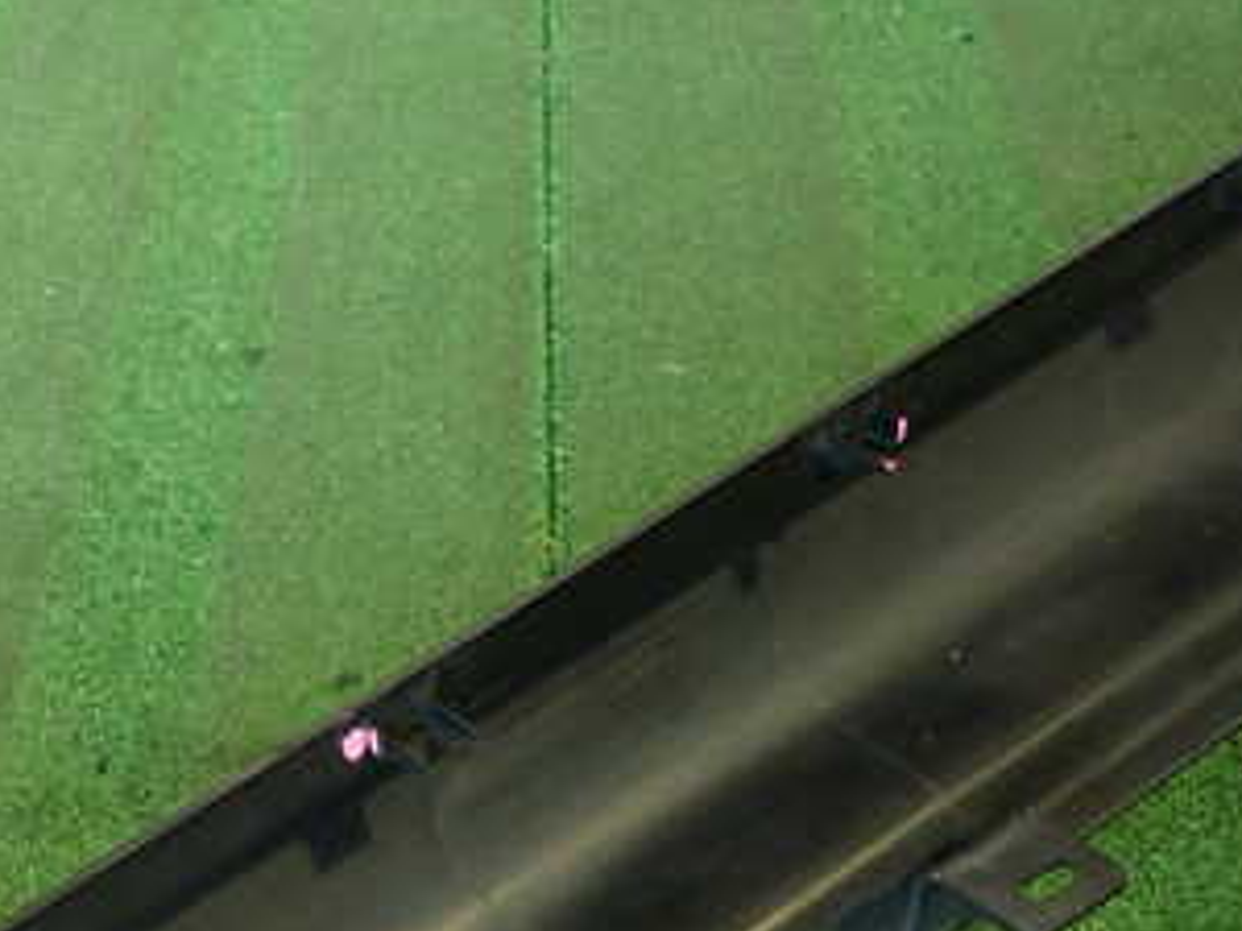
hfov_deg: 36.7
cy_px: 910
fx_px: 1794
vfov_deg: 27.6
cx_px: 228
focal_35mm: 50
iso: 400
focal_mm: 4.5
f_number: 2
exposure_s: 1/30
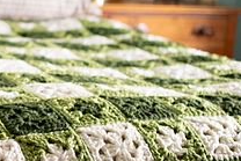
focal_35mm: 126
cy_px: 49
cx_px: -29
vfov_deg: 10.9
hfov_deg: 15.7
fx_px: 845
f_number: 1.8
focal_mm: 35
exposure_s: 1/80
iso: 400
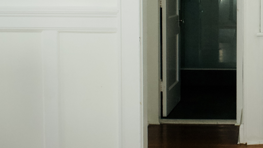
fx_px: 523
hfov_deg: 27.2
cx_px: 238
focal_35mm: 75
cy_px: 12
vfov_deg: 15.9
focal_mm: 28
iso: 3200
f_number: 5
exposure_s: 1/50
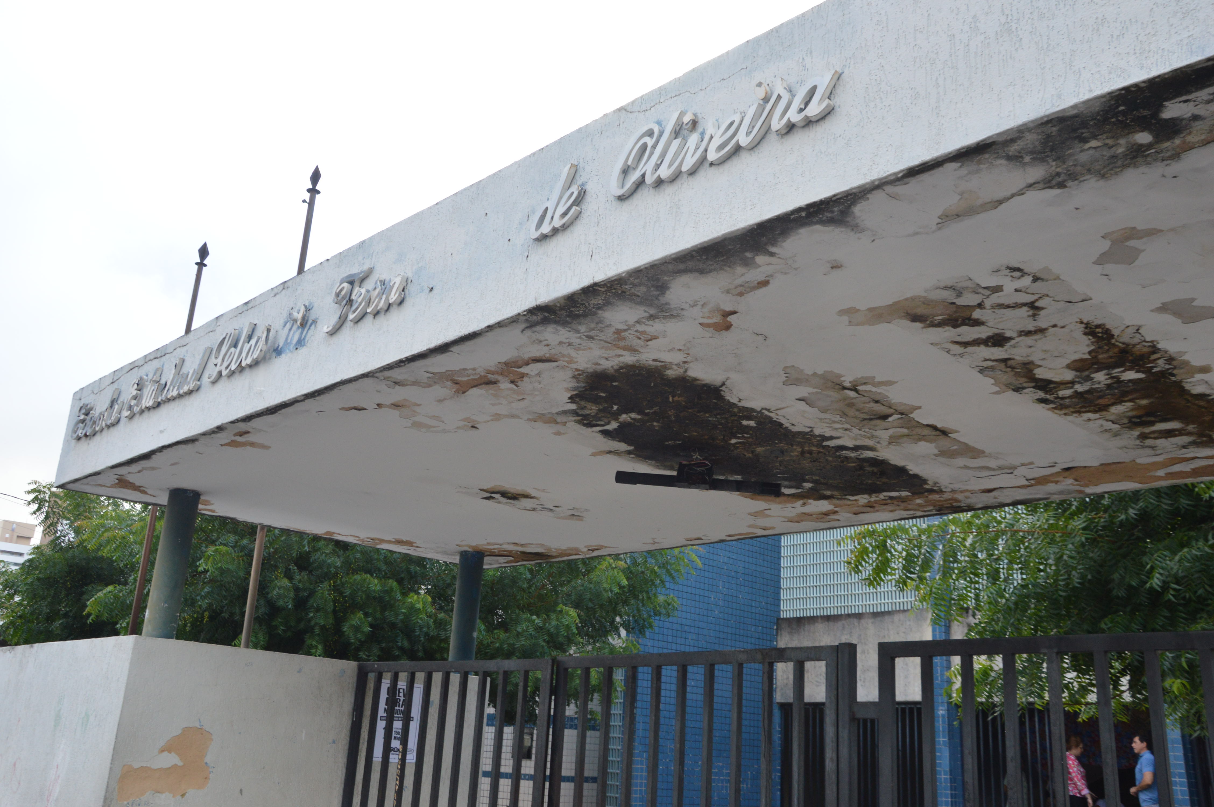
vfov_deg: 39.9
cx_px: 607
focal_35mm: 33
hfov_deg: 57.3
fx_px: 1112
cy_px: 404
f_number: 8
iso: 400
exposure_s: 1/125
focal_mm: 22
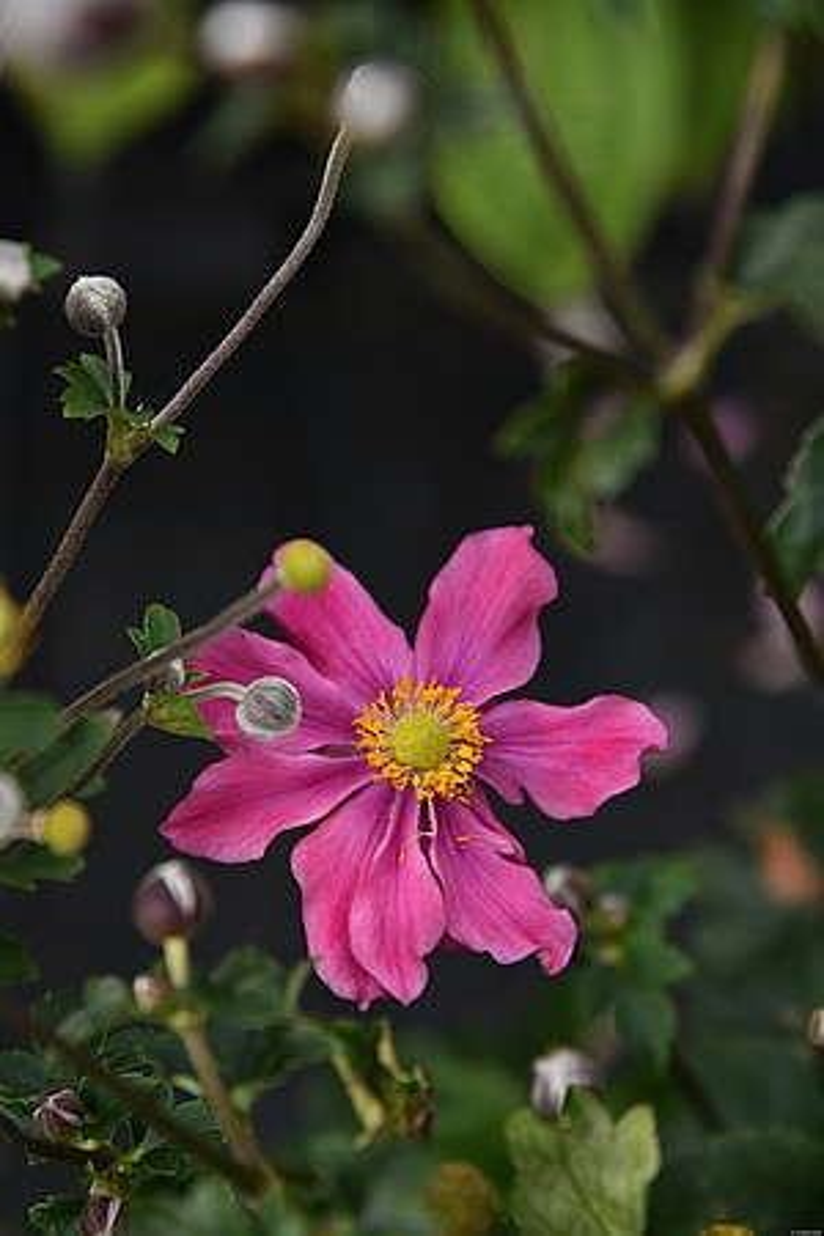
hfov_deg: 11.4
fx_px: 4120
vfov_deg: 17.1
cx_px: 412
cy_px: 618
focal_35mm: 120
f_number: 6.3
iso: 200
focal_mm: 120
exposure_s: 1/320
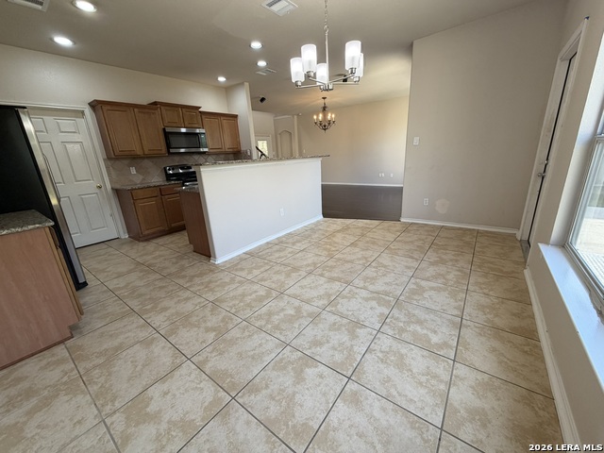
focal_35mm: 14
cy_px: 226
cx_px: 302
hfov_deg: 102.1
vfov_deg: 85.7
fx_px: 244
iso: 100
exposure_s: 1/120
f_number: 2.2
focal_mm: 2.22
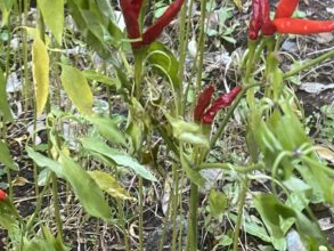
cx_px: 155
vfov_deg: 19.7
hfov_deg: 27.4
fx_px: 685
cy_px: -35
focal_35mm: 71
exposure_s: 1/62
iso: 125
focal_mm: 4.25
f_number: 1.8
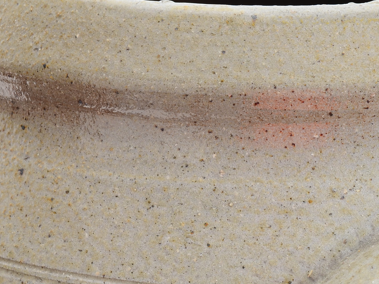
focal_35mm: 170
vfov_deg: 8.7
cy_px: 236
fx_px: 1862
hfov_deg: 11.5
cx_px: 354
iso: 320
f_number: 10
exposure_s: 1/80
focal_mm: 55
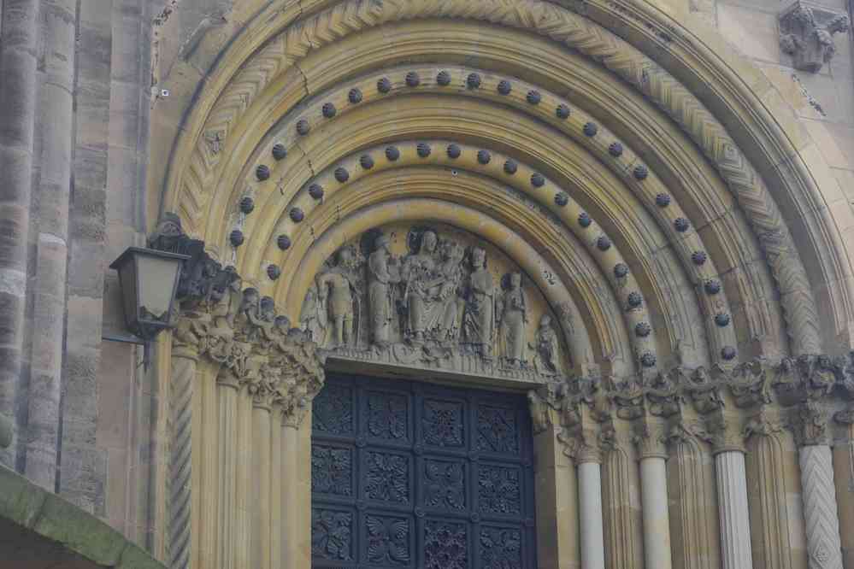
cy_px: 284
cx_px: 427
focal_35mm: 82
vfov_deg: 16.6
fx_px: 1957
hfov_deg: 24.6
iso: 800
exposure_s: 1/100
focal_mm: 55
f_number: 9
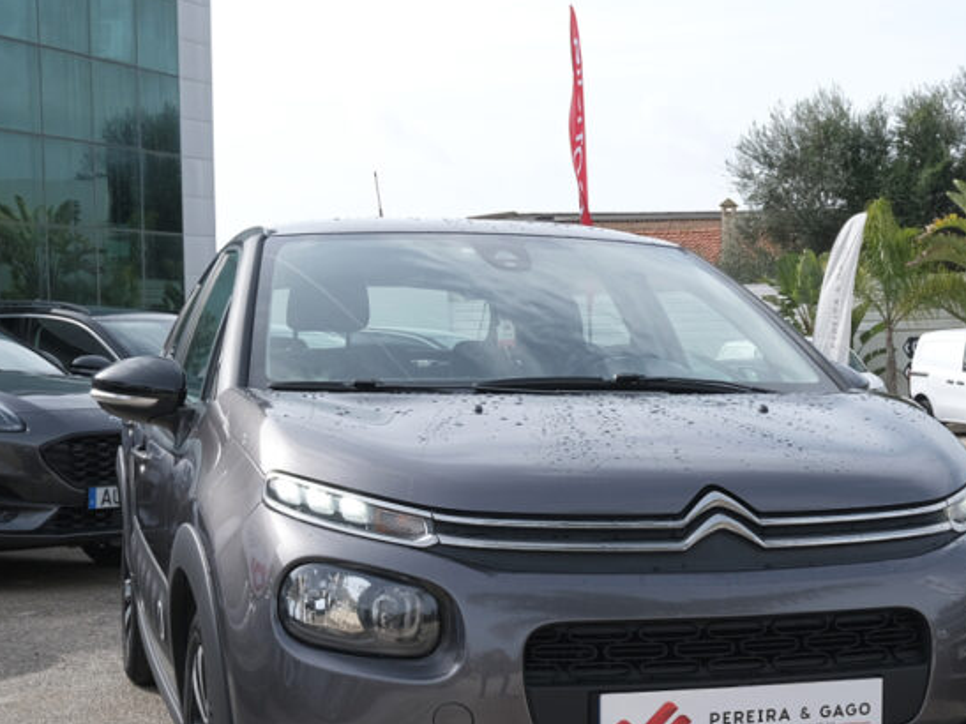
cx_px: 611
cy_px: 568
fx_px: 1758
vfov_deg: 23.0
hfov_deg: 30.6
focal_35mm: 63
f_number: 9
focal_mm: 23.5
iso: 160
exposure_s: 1/160
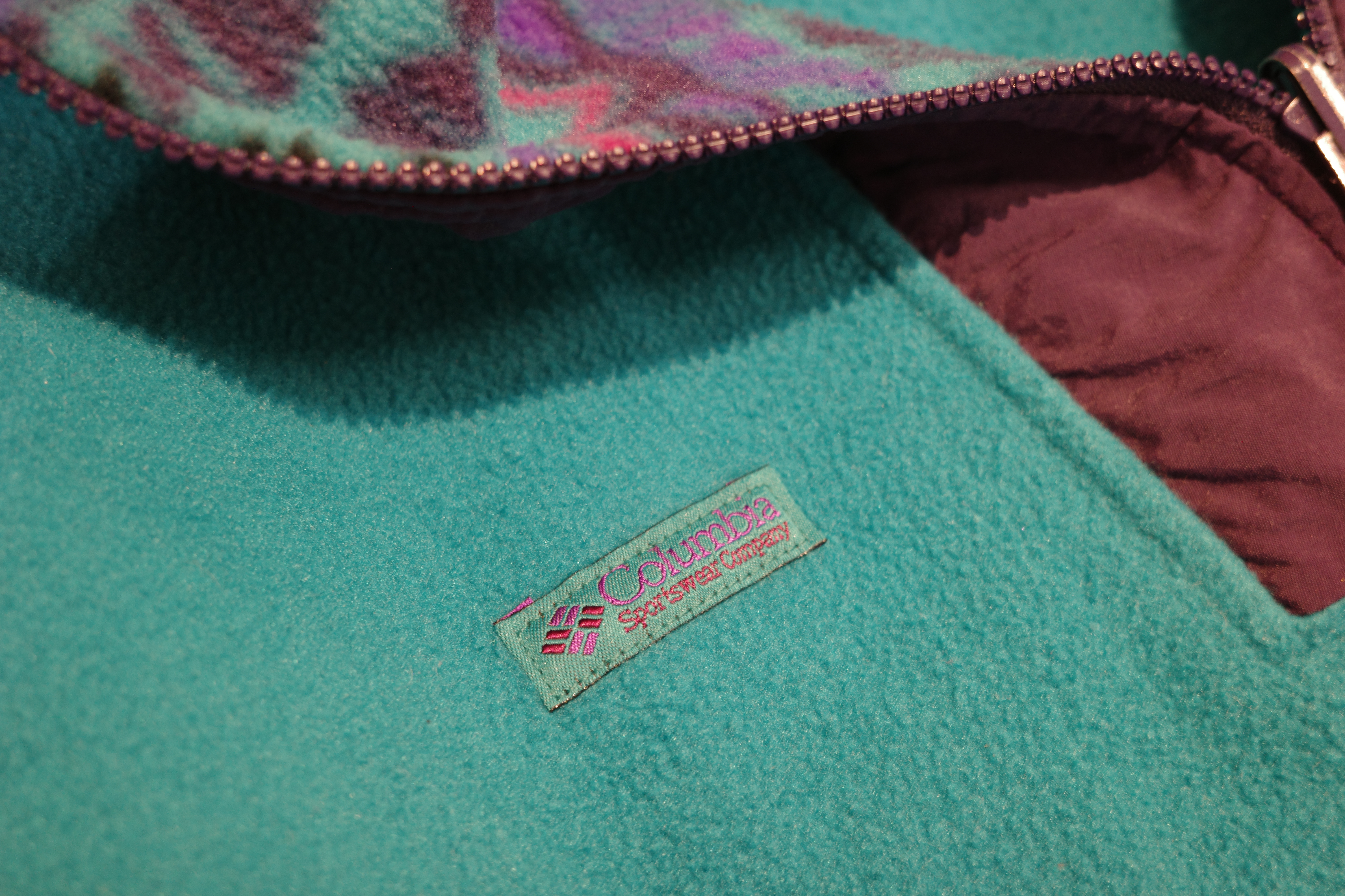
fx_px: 1494
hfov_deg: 48.5
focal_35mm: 40
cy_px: 448
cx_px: 672
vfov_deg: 33.4
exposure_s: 1/2
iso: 400
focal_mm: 26
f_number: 3.5
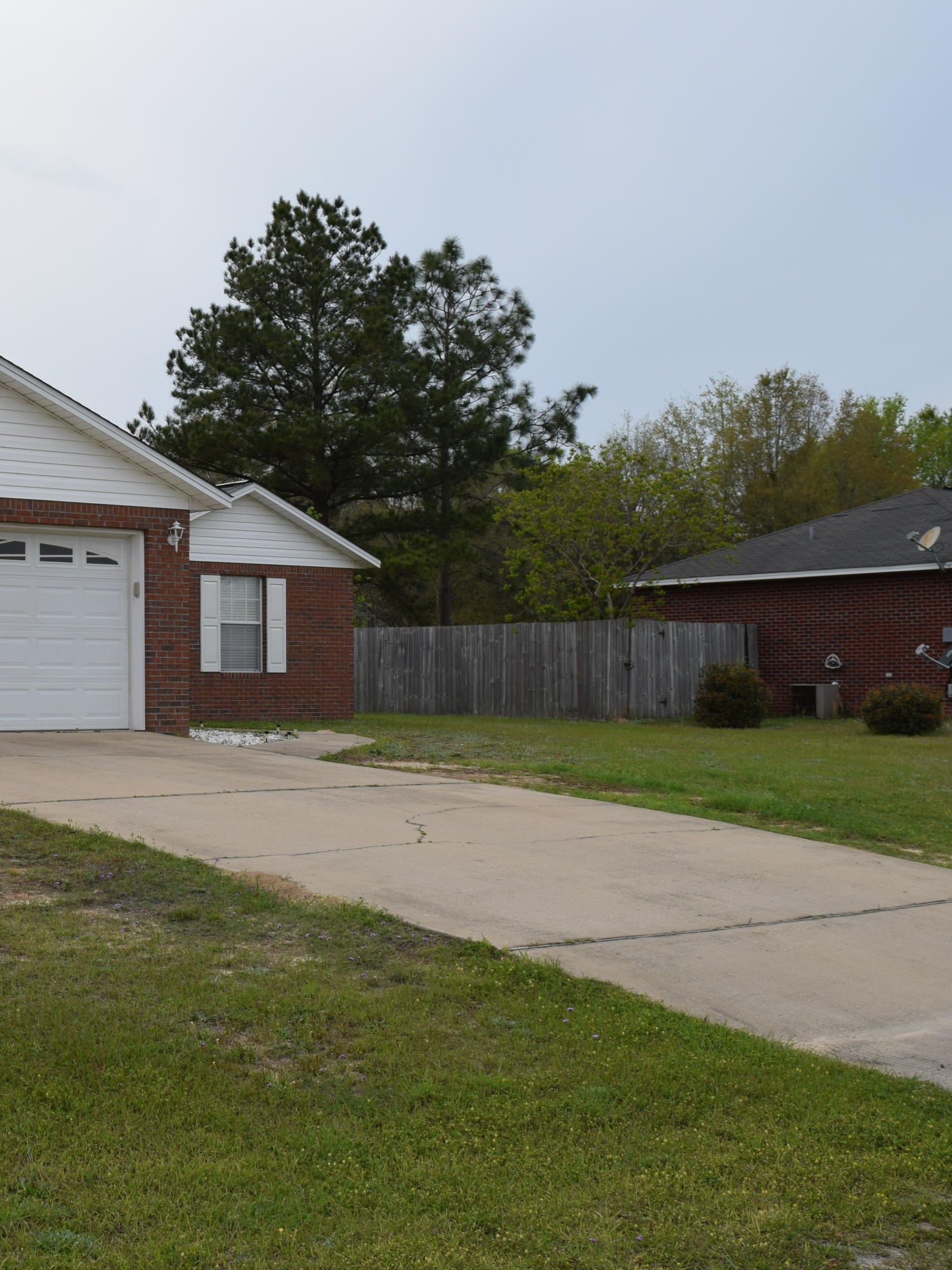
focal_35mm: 51
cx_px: 94
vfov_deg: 37.7
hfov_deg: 27.7
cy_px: 646
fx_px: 1860
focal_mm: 23
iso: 220
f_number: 8
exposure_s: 1/250
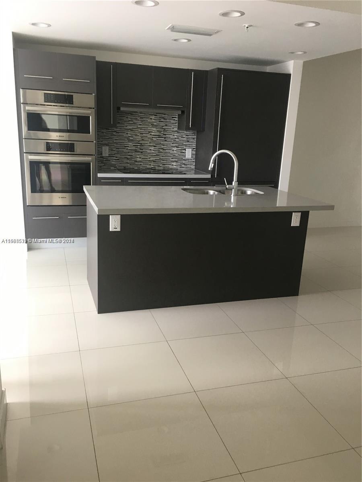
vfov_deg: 61.7
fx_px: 404
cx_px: 181
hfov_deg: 48.2
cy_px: 241
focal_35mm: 29
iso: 40
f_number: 2.2
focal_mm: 4.15
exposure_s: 1/30
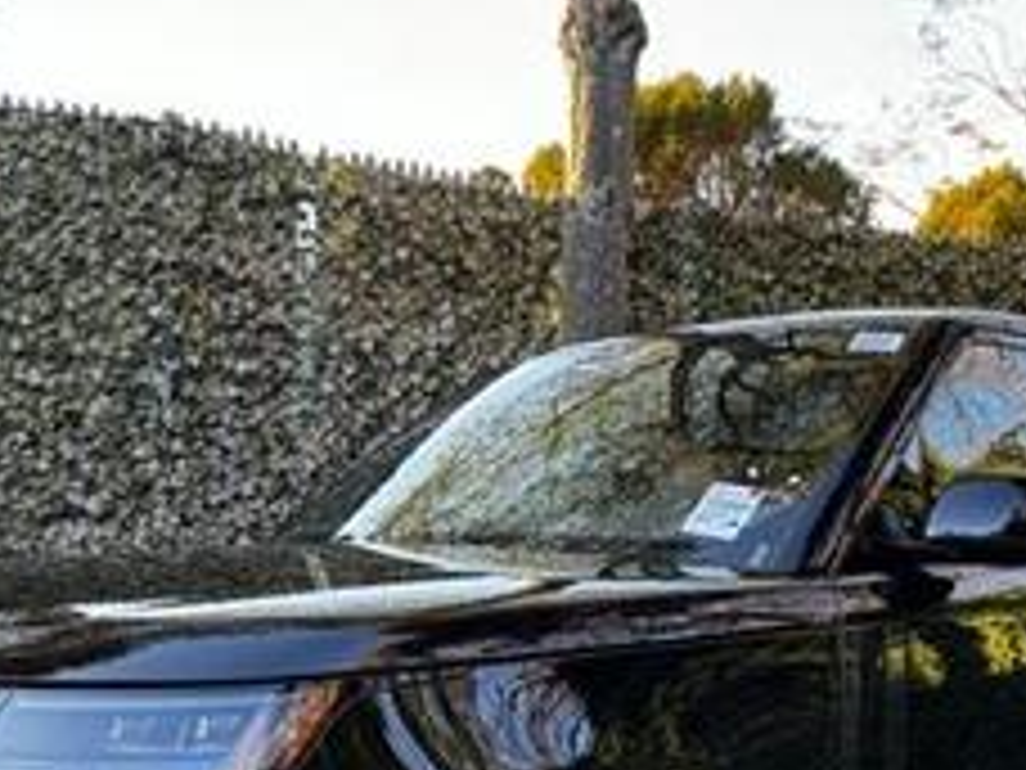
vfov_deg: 26.1
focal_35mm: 53
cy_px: 775
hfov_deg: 36.2
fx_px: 1571
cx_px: 504
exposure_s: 1/121
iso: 125
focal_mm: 6.76
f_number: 1.78
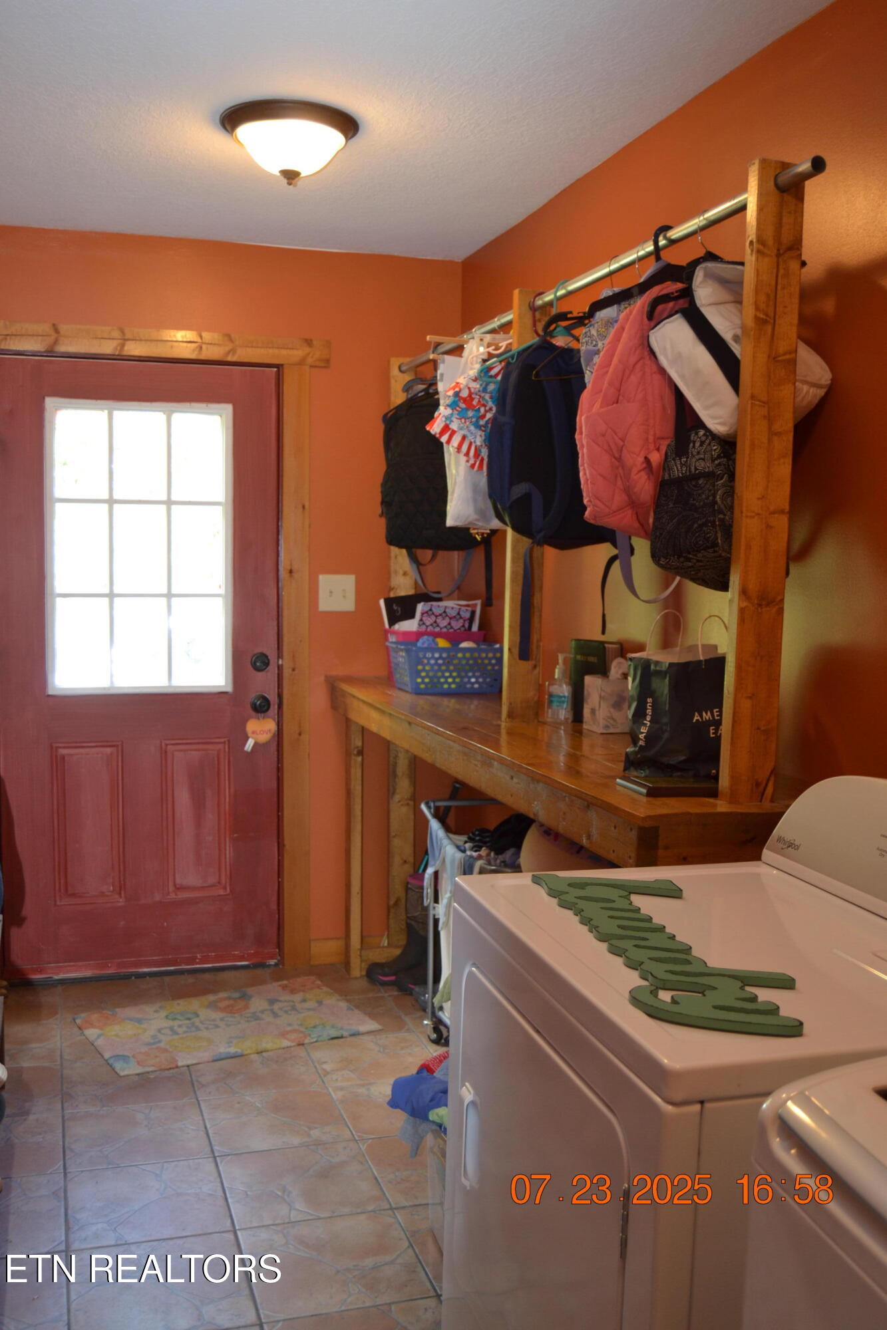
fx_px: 1275
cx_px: 444
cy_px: 665
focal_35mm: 34
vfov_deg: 55.1
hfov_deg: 38.4
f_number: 3.8
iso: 450
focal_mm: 23
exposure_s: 1/60
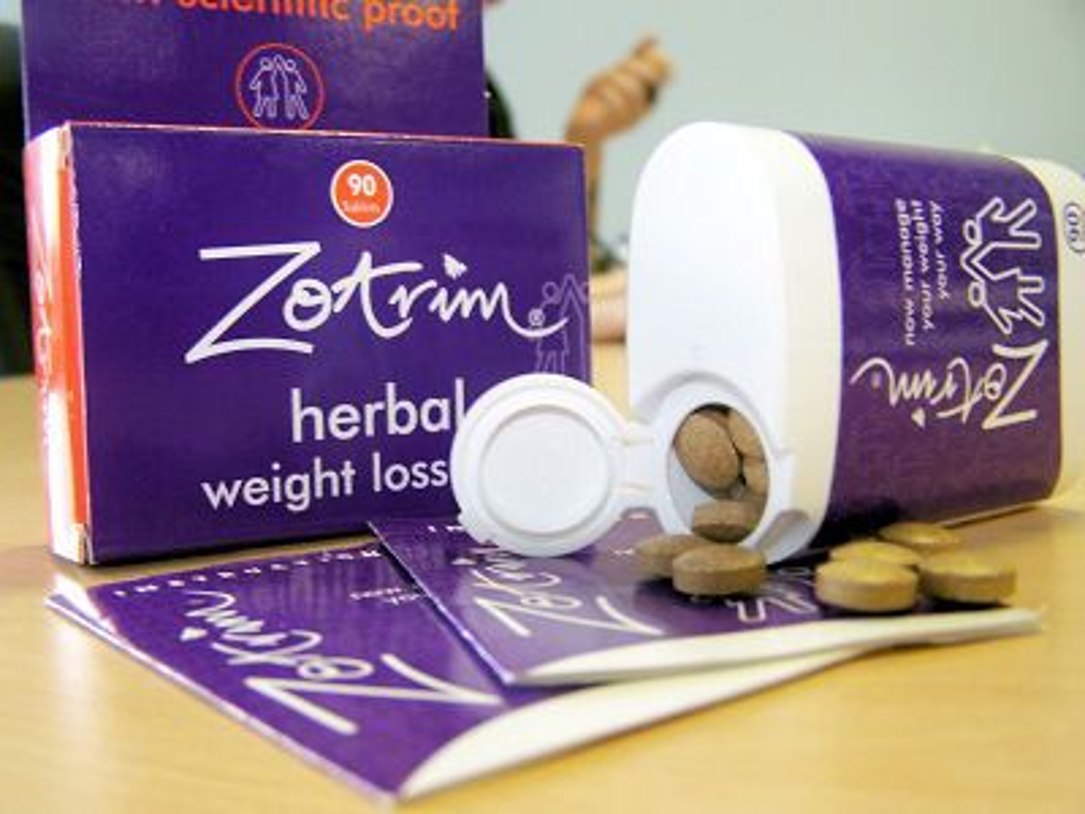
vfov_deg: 37.7
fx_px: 1191
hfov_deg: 49.0
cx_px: 542
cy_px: 407
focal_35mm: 38
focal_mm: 6.3
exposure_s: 1/6
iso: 80
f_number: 2.8
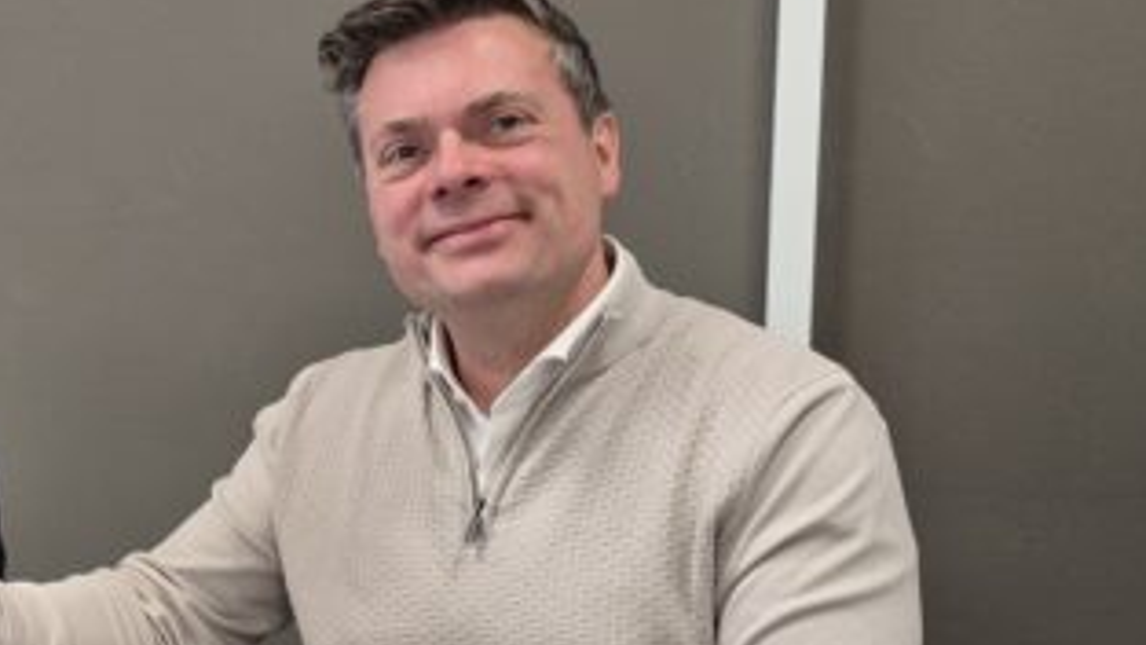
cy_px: 454
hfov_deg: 31.1
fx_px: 1945
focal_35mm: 64
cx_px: 81
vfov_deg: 18.7
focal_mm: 5.4
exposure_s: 1/100
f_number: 1.8
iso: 250
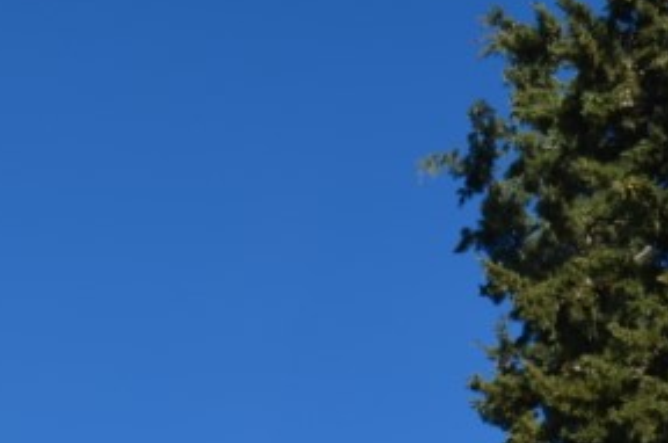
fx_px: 2908
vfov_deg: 8.6
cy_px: 522
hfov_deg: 12.4
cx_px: -341
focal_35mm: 157
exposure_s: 1/250
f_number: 8
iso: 100
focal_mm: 26
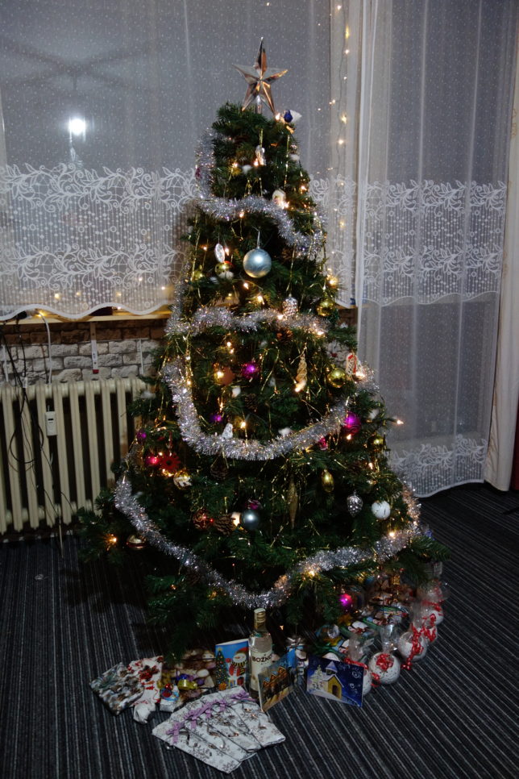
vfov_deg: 65.5
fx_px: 605
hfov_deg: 46.4
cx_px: 260
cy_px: 390
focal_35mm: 28
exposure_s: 1/30
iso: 400
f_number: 1.8
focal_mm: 10.4
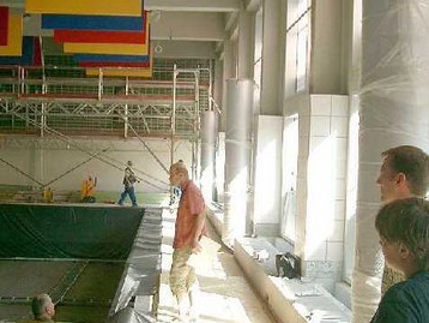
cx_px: 201
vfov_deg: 23.6
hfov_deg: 31.2
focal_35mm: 62
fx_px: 769
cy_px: 201
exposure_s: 1/200
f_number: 2.6
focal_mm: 7.6
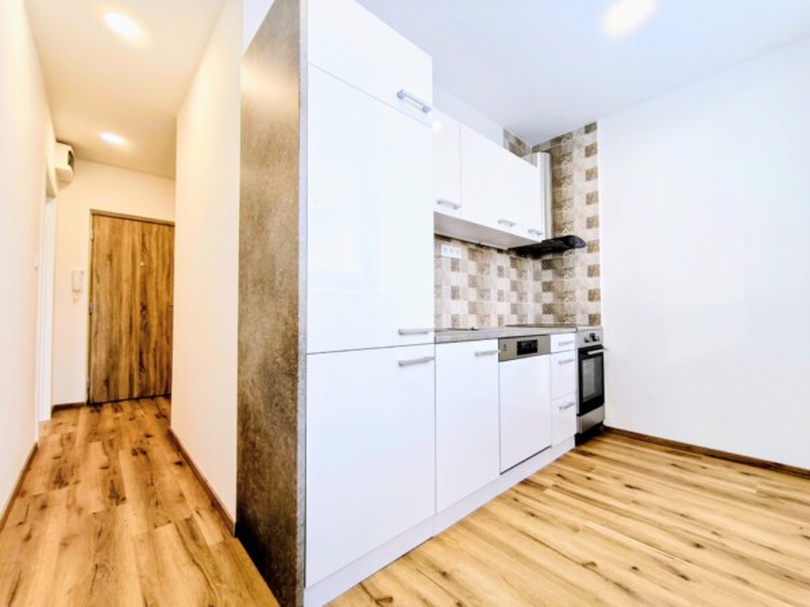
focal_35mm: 15
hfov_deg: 98.2
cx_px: 405
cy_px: 304
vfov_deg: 81.7
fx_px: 351
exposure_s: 1/50
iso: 80
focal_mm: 1.91
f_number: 2.2
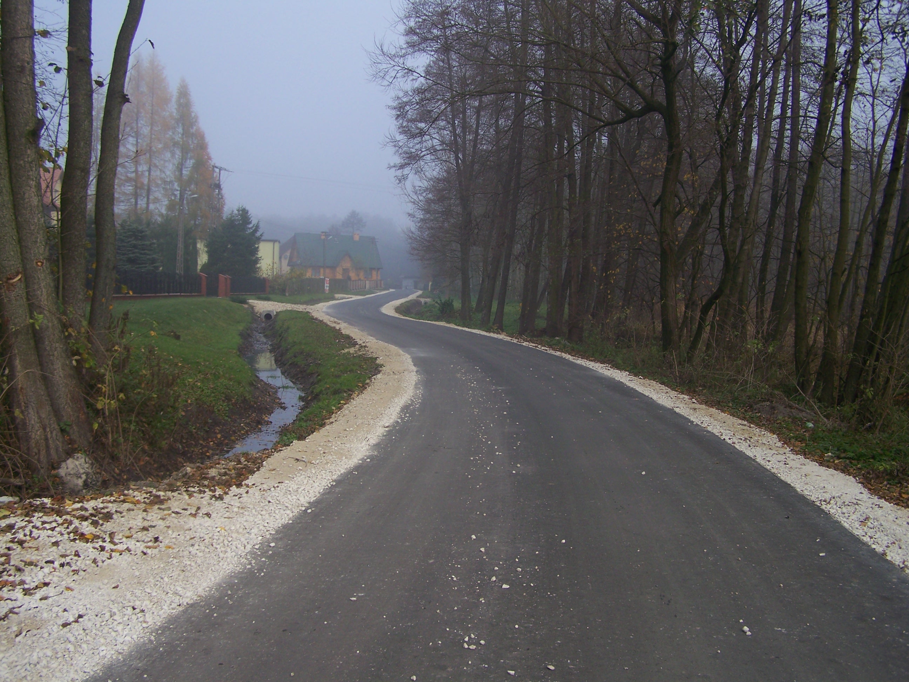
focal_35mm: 38
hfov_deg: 49.0
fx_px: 998
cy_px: 341
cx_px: 454
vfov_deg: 37.7
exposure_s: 1/400
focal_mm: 6.3
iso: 64
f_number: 2.8
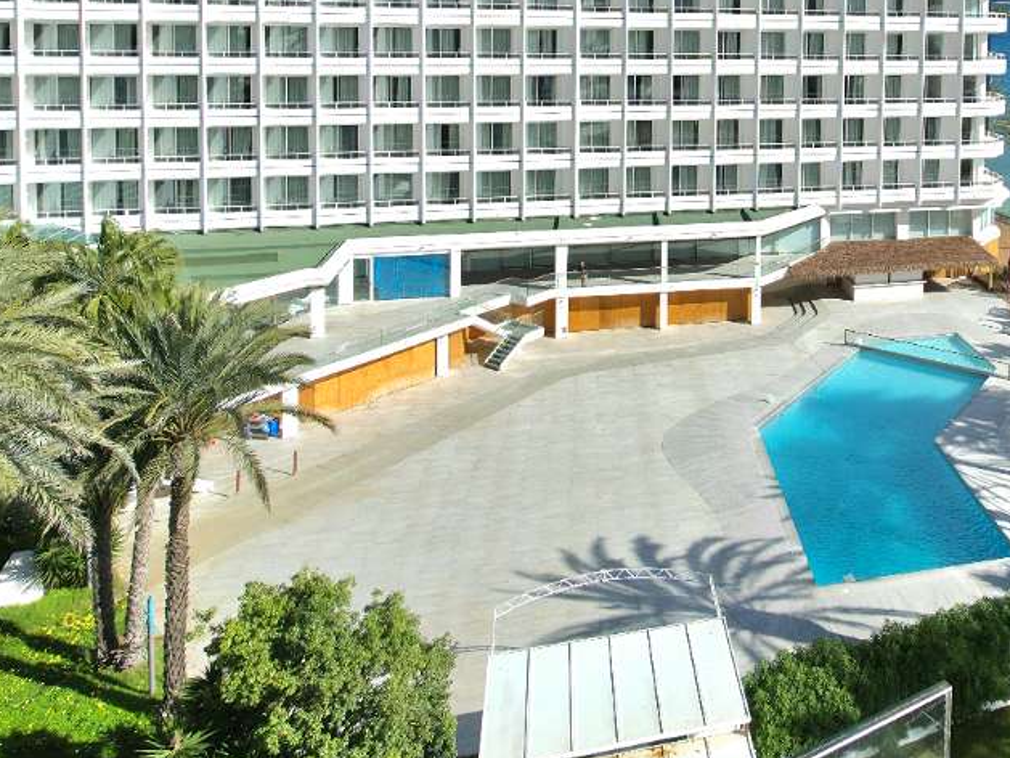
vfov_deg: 41.1
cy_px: 47
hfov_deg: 53.5
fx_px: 905
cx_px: 840
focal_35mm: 31
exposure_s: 1/2000
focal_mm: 2.2
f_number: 1.9
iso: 20
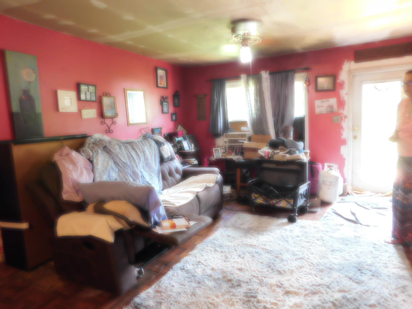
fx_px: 274
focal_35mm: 23
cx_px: 206
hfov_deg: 73.9
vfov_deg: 58.9
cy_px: 154
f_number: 3
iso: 400
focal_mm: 4
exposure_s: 1/15
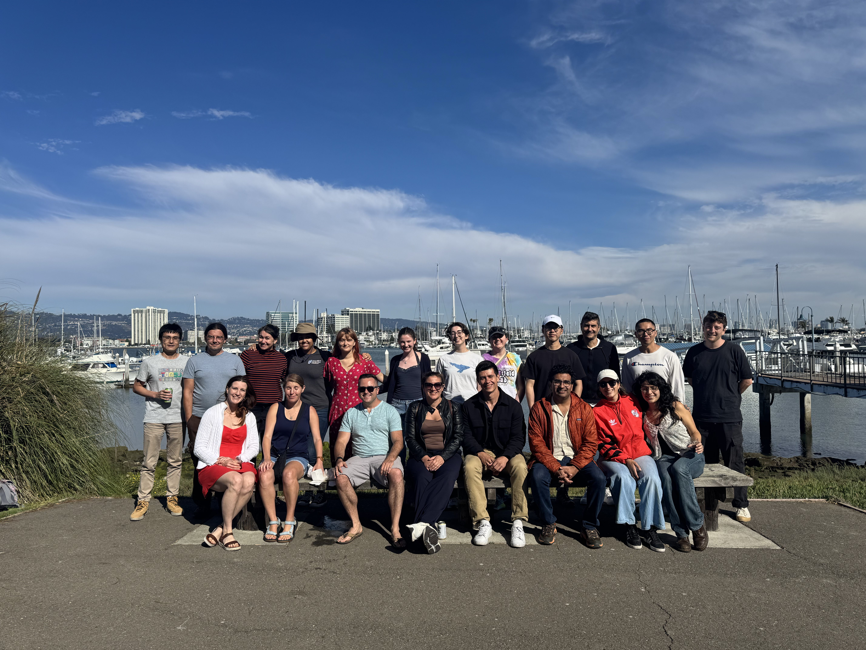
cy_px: 325
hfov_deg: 71.6
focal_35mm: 24
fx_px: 600
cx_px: 433
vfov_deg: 56.8
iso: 80
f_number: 1.78
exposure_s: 1/4608
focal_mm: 6.76
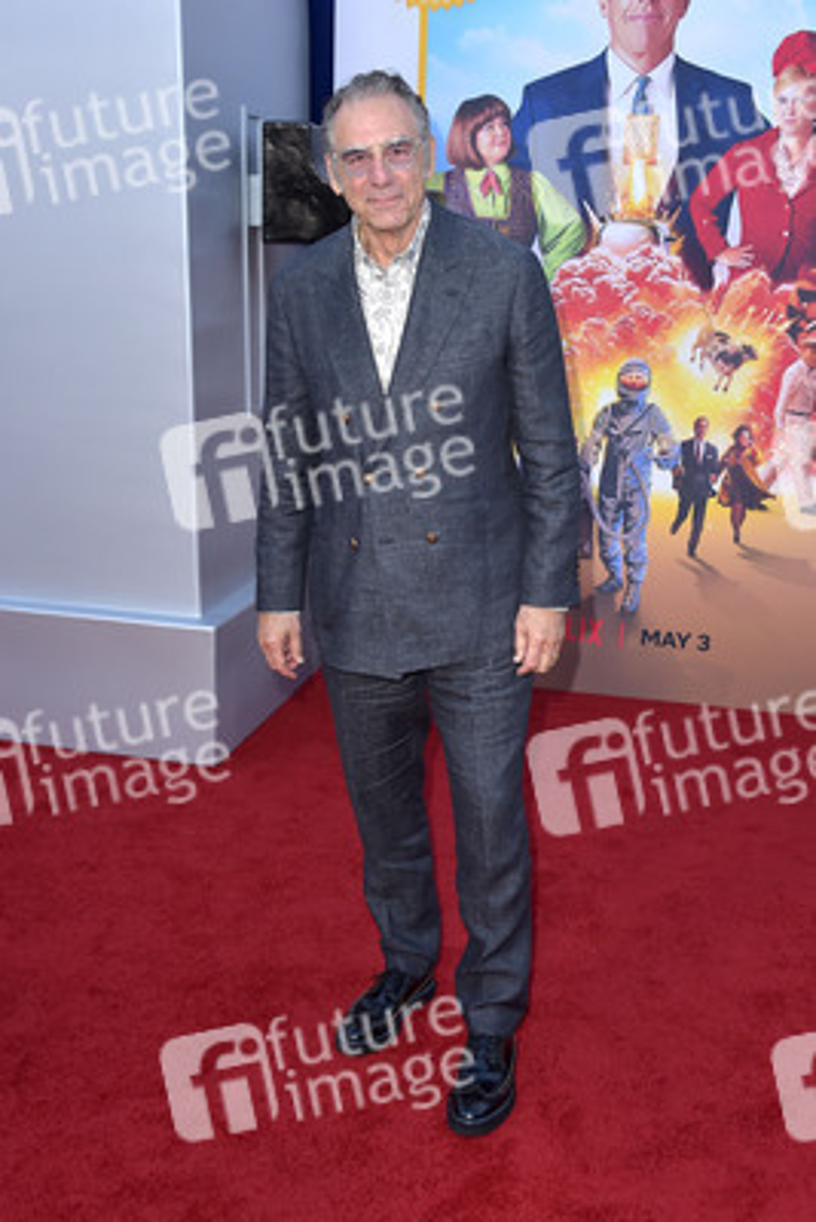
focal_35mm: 34
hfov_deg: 38.9
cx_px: 408
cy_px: 611
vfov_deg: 55.8
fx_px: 1155
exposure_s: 1/250
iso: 400
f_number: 6.3
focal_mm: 34
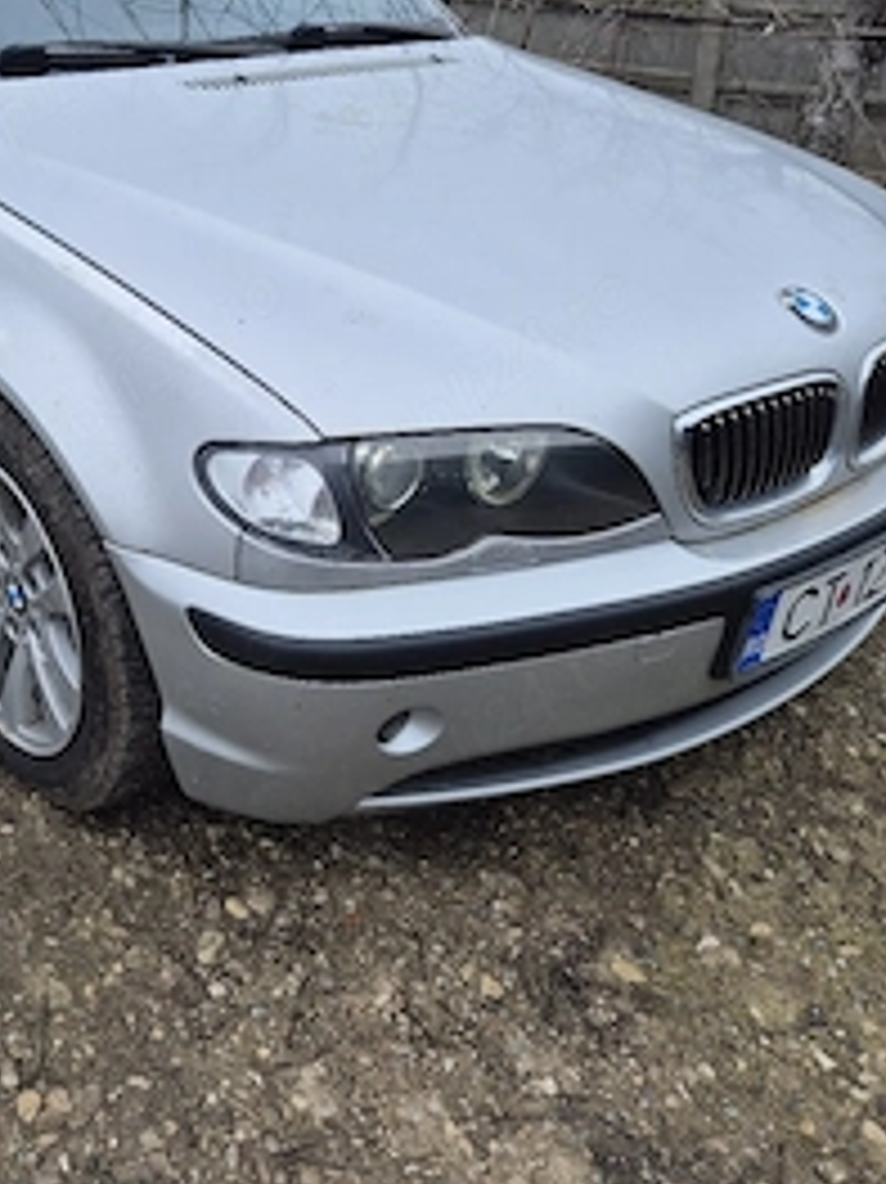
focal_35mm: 35
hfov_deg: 39.6
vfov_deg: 52.0
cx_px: 225
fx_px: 1195
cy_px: 437
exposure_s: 1/667
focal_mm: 5.4
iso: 25
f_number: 1.8
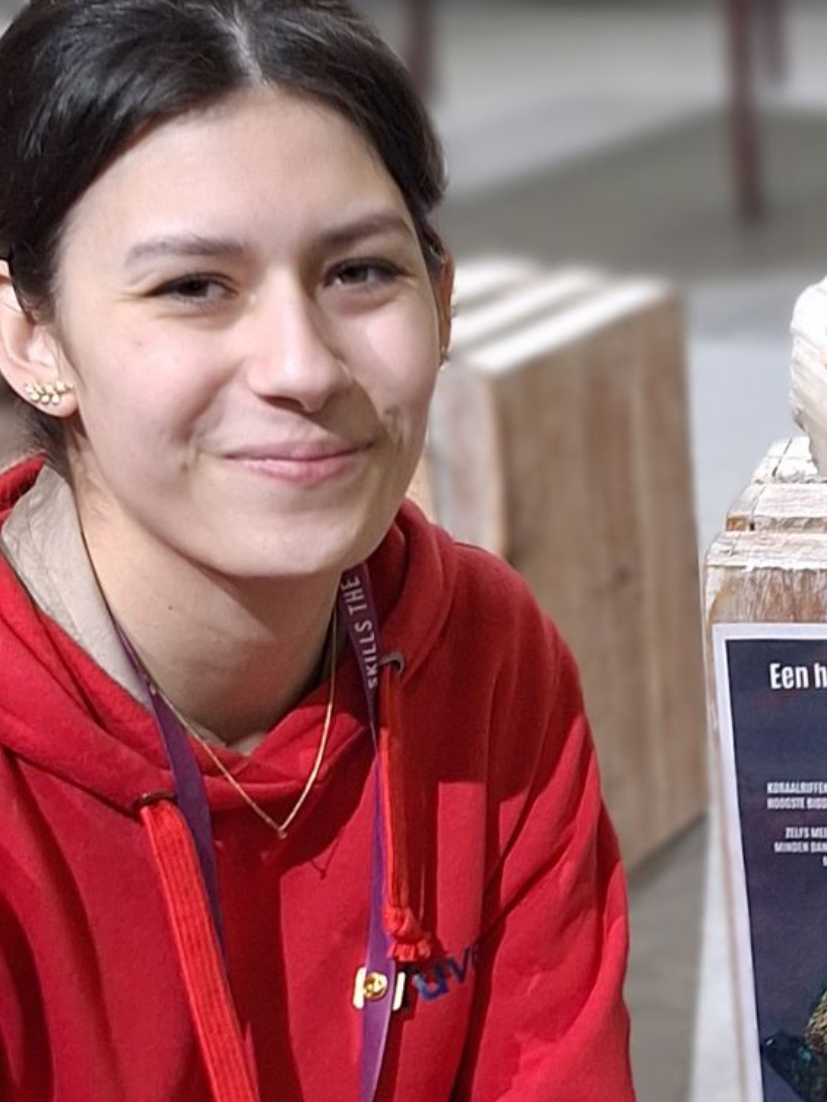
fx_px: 1942
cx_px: 421
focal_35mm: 61
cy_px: 1096
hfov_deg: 24.0
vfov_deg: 29.6
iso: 40
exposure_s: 1/50
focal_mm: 5.54
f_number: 1.8
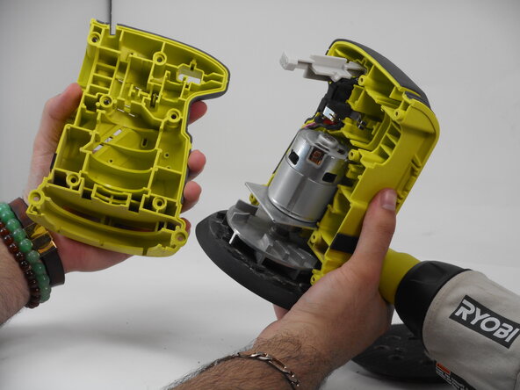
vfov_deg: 14.5
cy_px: 195
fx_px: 1532
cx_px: 260
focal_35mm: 102
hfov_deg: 19.3
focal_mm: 18.2
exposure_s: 1/60
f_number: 5.8
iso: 160
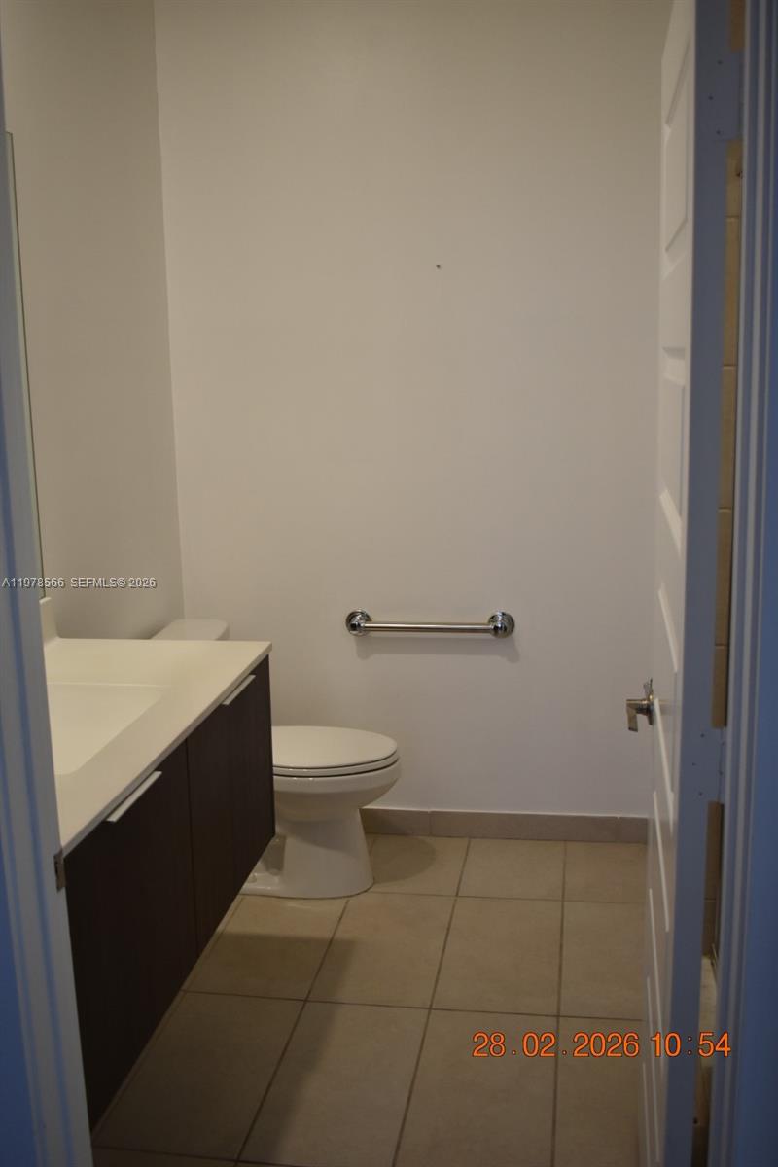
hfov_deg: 36.9
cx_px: 389
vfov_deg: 53.1
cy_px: 584
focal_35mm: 36
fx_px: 1167
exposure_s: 1/60
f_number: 4
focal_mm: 24
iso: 640
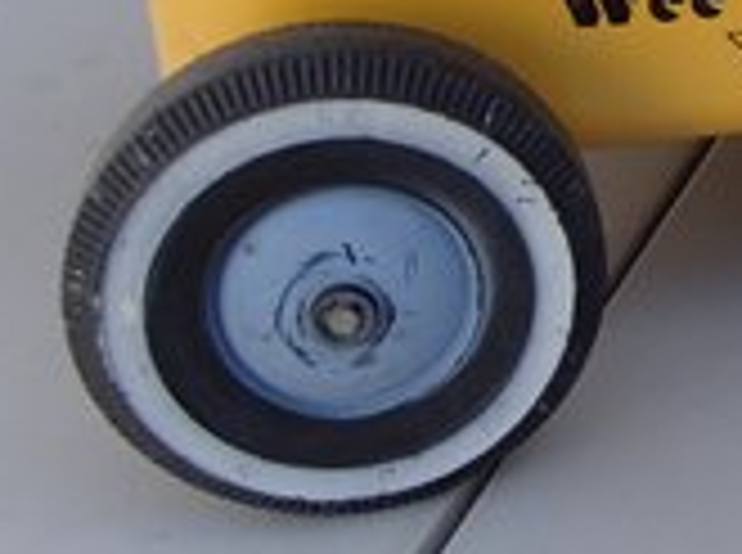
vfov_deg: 18.6
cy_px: 25
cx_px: 744
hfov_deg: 24.2
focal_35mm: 77
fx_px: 1647
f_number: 4.7
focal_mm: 6.64
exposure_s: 1/160
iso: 100
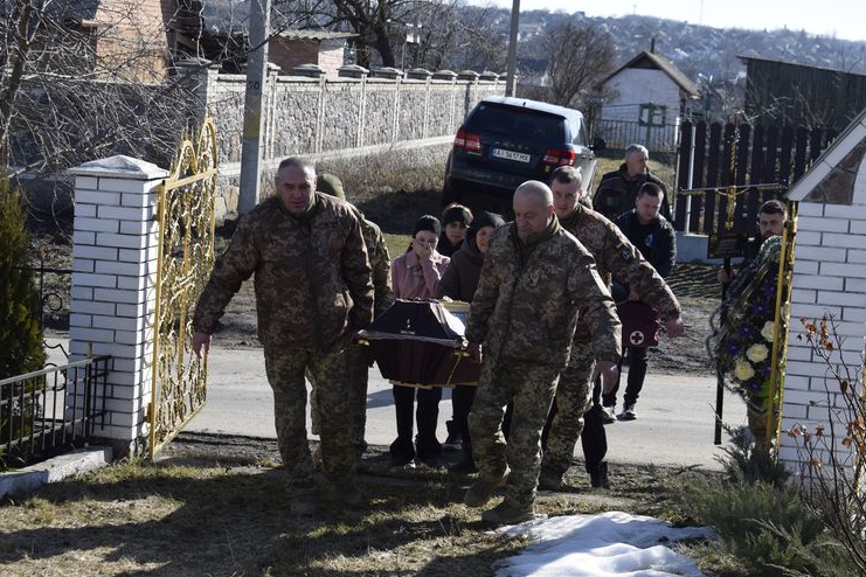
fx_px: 2009
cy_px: 289
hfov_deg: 24.3
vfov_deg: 16.4
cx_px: 434
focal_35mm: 84
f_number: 9
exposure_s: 1/320
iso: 200
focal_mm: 55
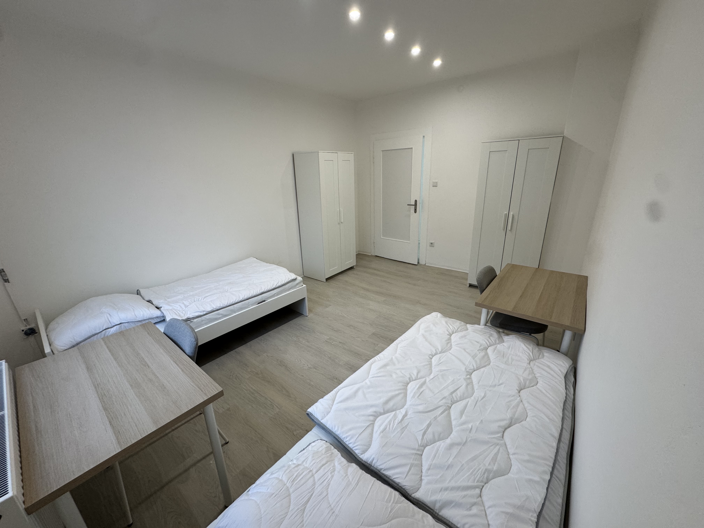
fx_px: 285
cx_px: 352
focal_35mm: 14
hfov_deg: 102.1
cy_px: 264
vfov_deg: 85.7
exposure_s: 1/100
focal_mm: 2.22
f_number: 2.2
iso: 125
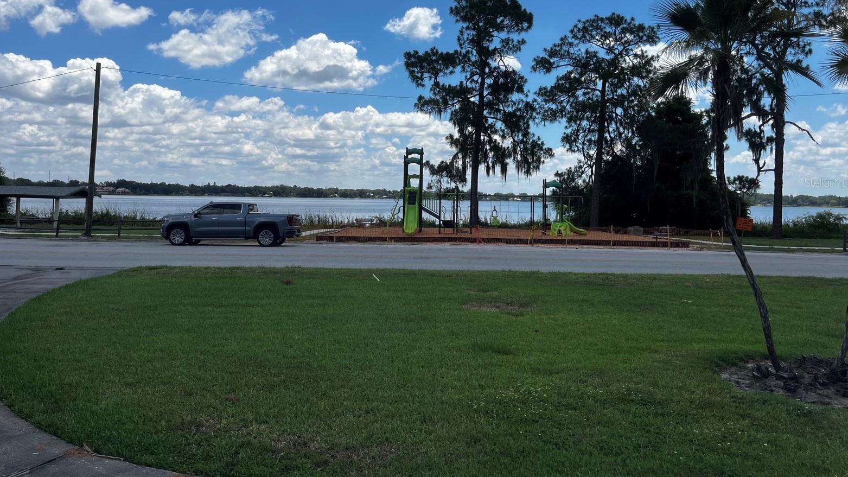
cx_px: 422
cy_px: 182
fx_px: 652
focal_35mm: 29
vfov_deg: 39.9
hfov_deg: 66.1
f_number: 1.6
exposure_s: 1/4149
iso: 50
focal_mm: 5.1
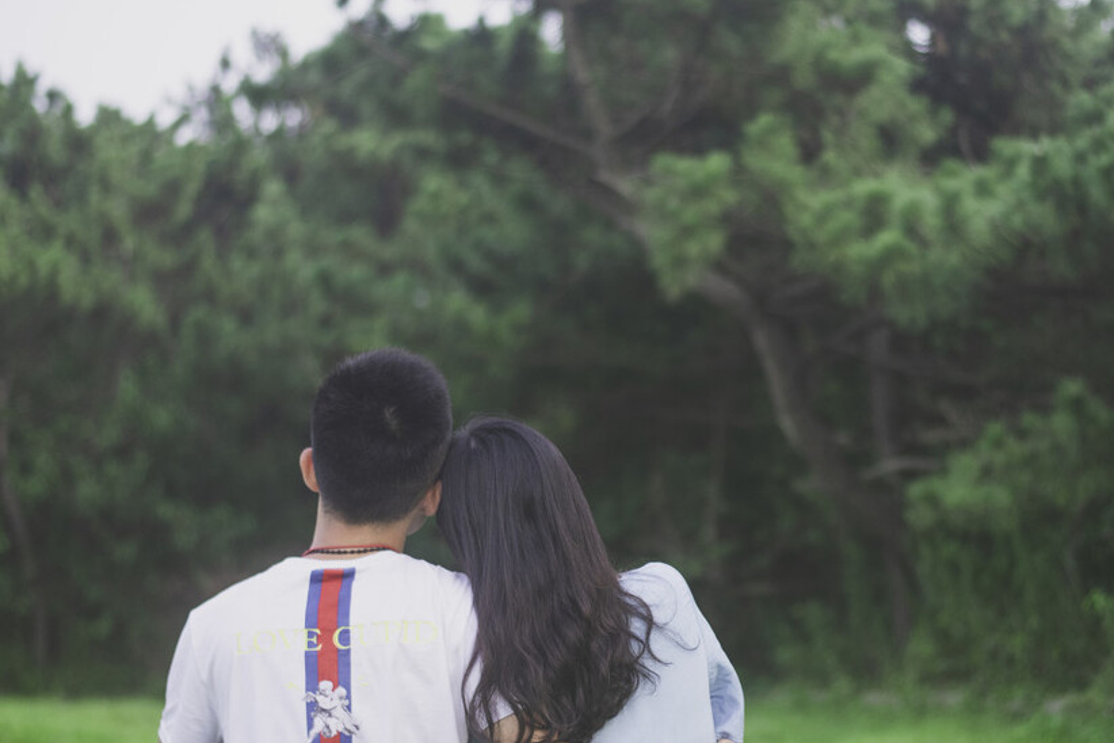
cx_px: 694
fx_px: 2259
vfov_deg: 18.7
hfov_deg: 27.6
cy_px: 441
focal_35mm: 73
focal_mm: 50
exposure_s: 1/40
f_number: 2
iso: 500
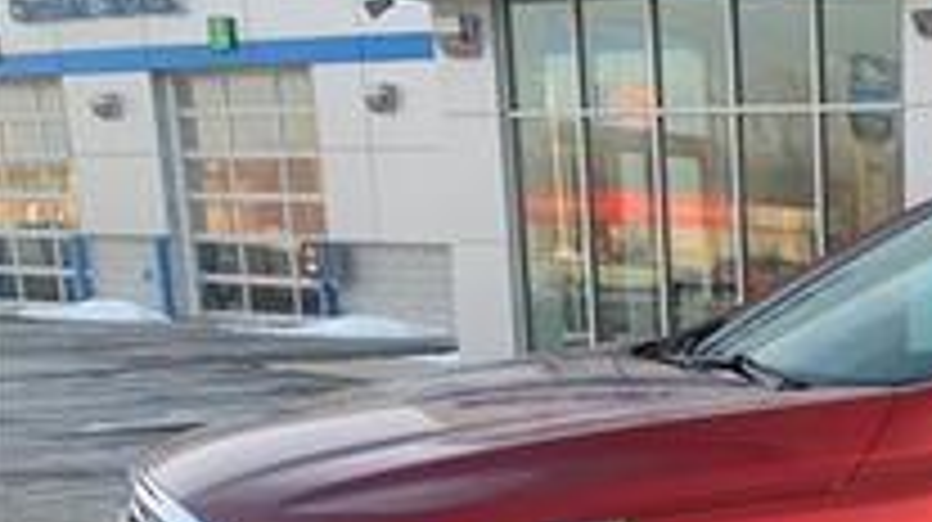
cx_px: 1126
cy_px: 720
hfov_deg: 27.0
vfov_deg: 16.3
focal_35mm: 69
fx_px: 1704
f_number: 1.8
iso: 25
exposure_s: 1/198
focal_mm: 4.25
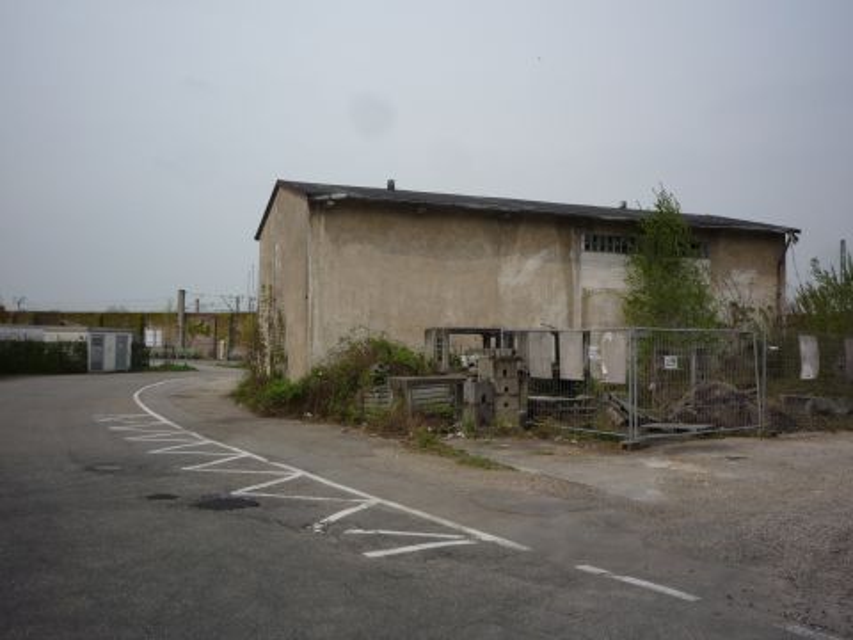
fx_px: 789
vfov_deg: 44.2
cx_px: 426
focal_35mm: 32
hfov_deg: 56.8
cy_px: 320
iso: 100
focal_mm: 5.2
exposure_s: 1/640
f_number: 5.6
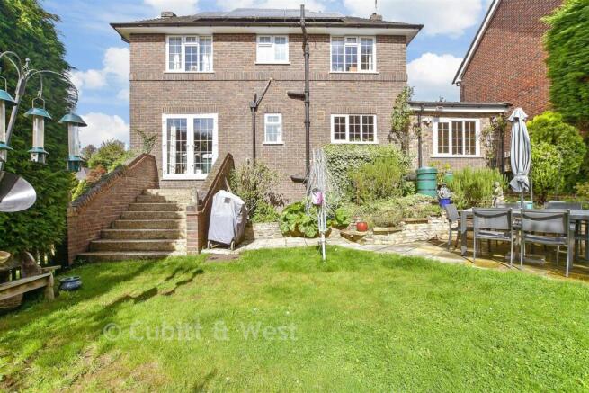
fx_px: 245
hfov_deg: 100.4
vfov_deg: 77.4
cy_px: 196
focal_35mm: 15
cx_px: 294
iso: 160
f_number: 8
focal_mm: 10
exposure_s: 1/400
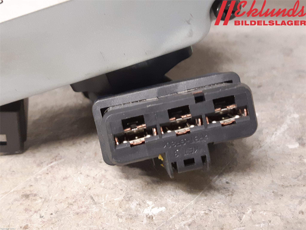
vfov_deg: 53.1
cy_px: 115
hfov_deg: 67.3
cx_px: 153
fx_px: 230
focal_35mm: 26
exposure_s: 1/25
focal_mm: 3.93
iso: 250
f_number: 1.7
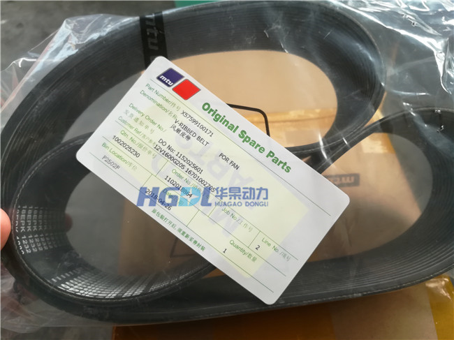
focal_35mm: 26
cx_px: 227
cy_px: 170
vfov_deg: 53.0
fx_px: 341
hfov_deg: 67.3
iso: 64
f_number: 2.2
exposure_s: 1/50
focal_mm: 3.83
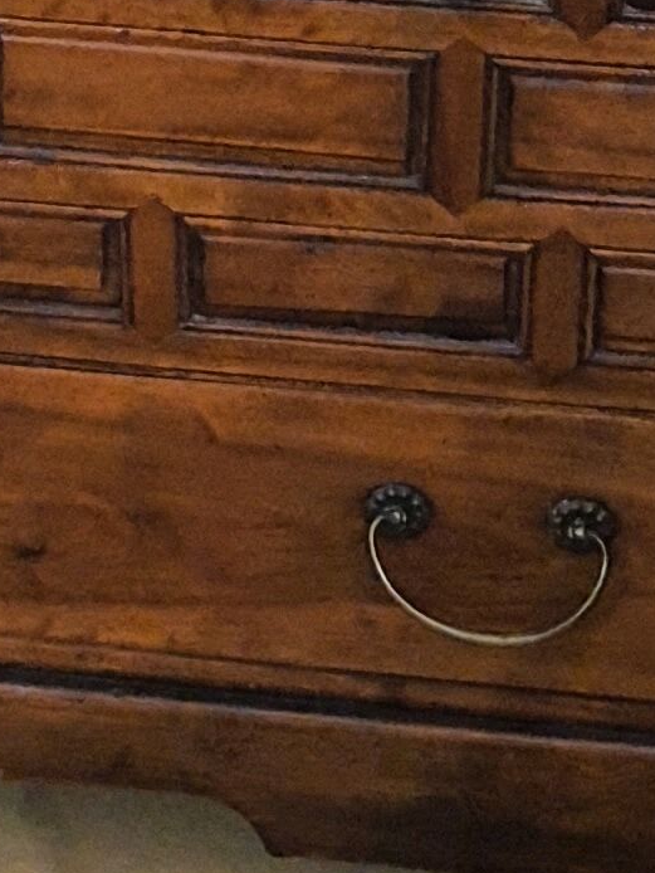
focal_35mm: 151
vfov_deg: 11.8
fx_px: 3807
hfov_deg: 9.7
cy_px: -821
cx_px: -26
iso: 500
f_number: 1.7
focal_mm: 4.32
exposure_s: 1/33
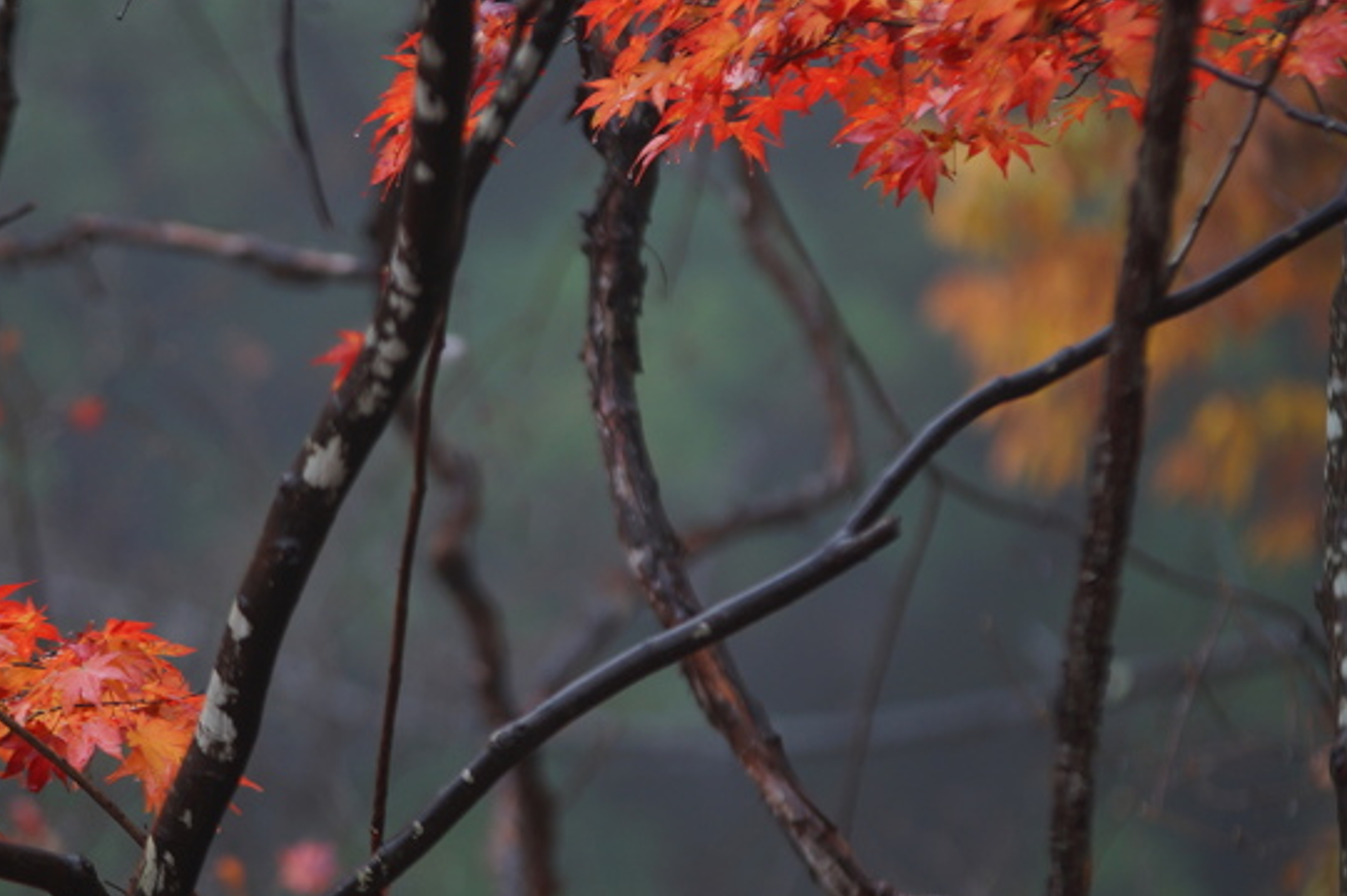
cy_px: 463
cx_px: 565
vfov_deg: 4.0
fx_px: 12751
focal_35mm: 341
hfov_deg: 6.0
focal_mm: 180
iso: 250
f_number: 2.8
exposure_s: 1/200
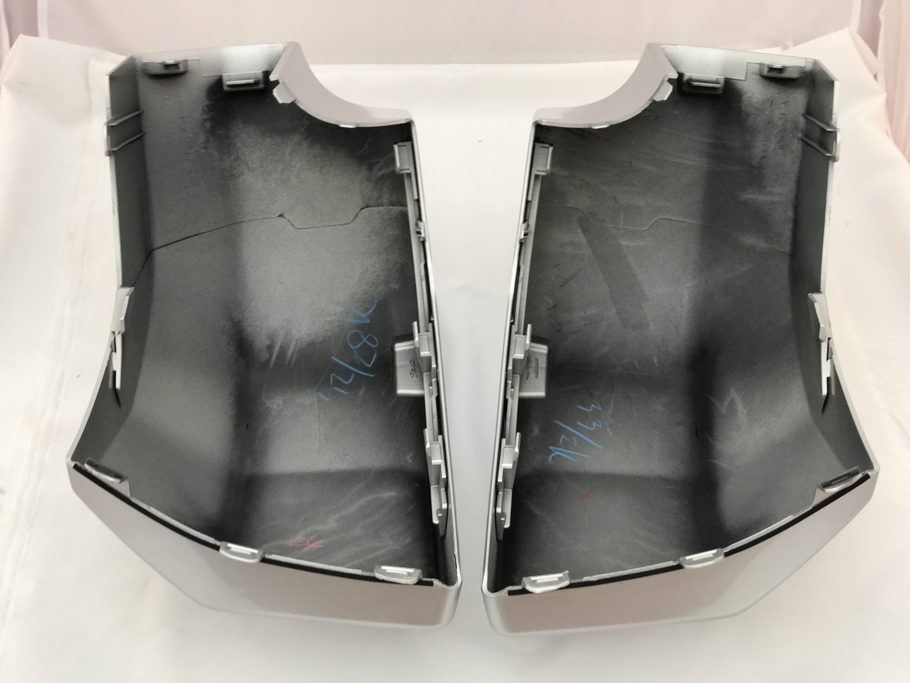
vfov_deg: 25.7
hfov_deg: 33.8
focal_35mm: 57
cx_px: 455
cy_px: 342
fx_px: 1498
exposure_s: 1/50
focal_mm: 6.6
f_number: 2.8
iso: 80
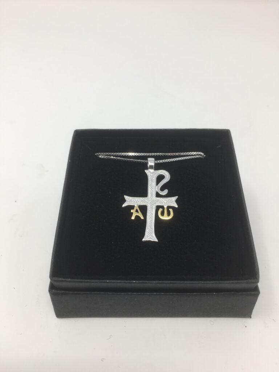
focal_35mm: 29
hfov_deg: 48.2
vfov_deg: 61.7
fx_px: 312
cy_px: 186
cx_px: 140
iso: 32
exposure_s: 1/100
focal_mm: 4.15
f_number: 2.2
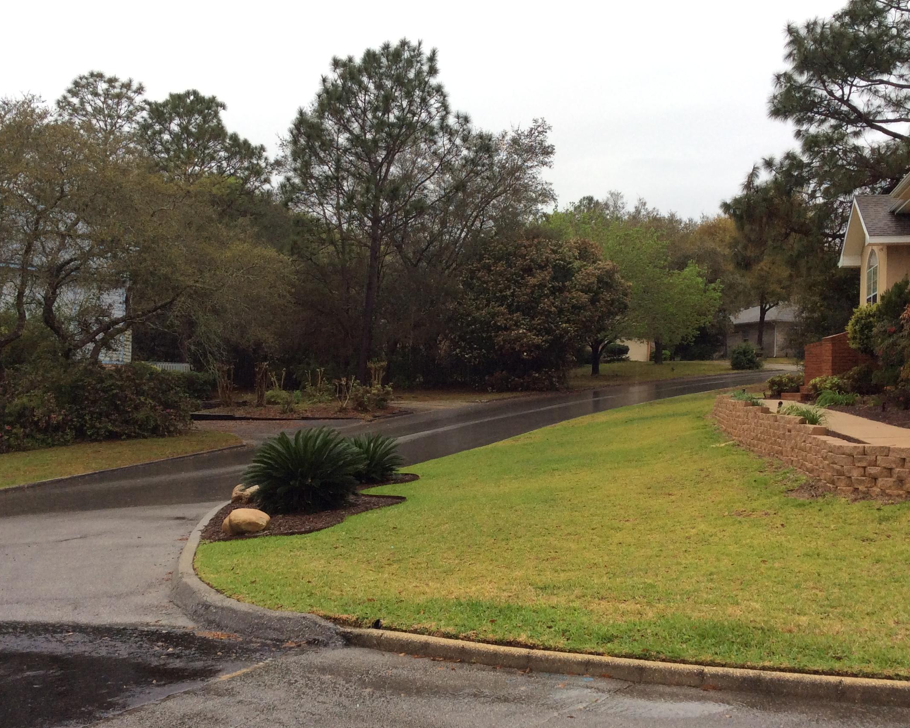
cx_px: 444
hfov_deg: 47.9
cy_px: 400
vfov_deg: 39.1
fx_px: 1024
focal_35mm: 38
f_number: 2.4
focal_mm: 3.3
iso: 40
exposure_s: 1/120
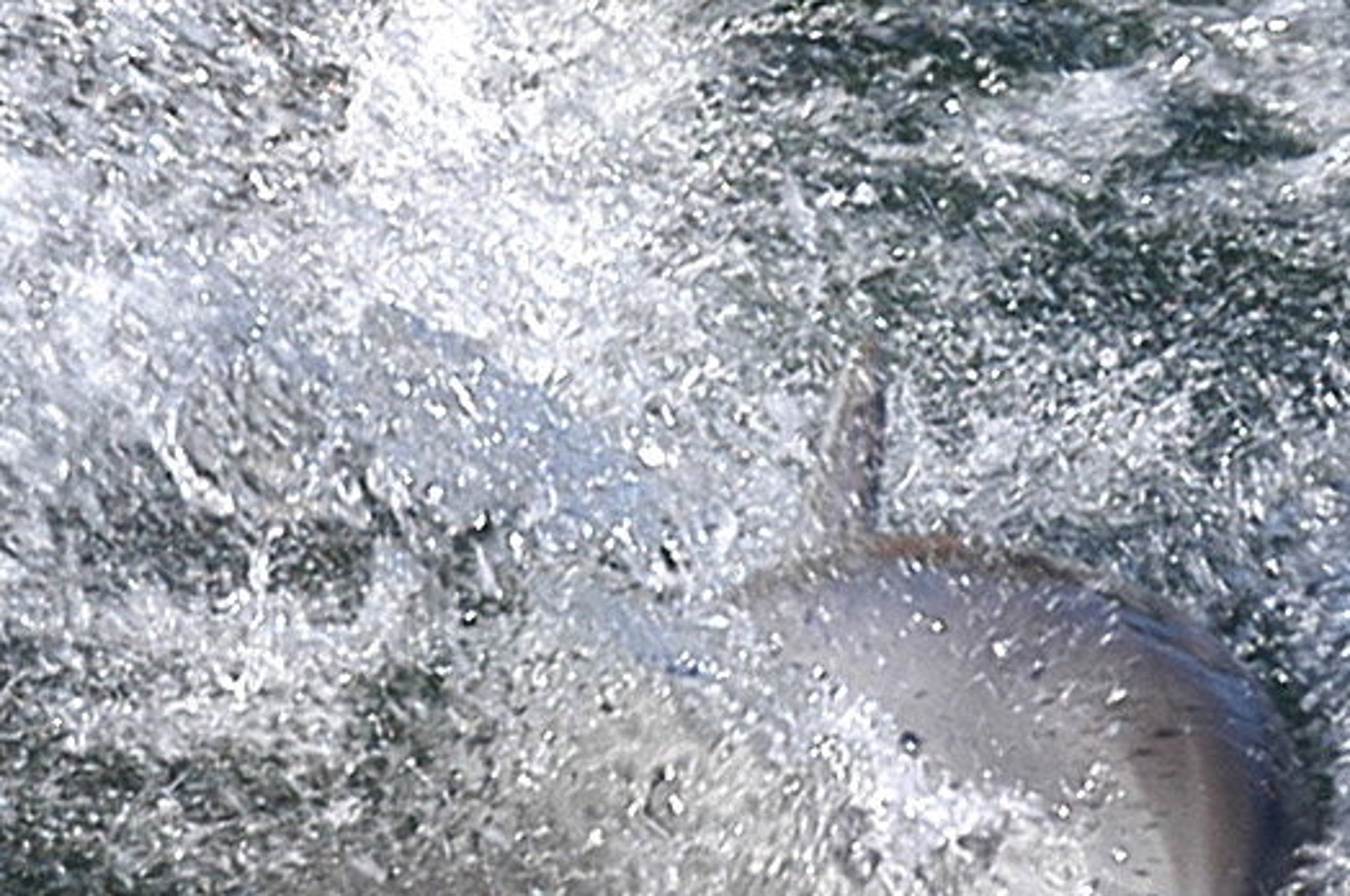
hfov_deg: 3.5
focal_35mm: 592
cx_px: 259
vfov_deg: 2.3
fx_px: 22172
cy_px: 9
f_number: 9
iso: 200
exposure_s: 1/250
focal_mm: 70
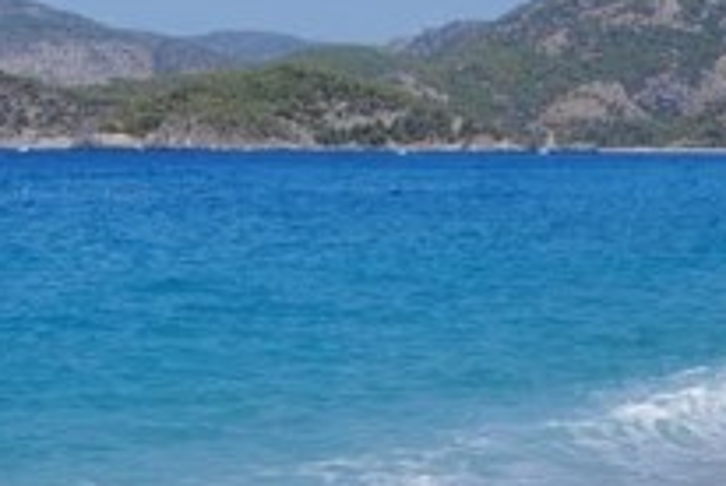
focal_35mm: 117
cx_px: 594
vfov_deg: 11.7
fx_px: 2363
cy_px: 352
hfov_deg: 17.3
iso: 100
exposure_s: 1/320
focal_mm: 14
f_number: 9
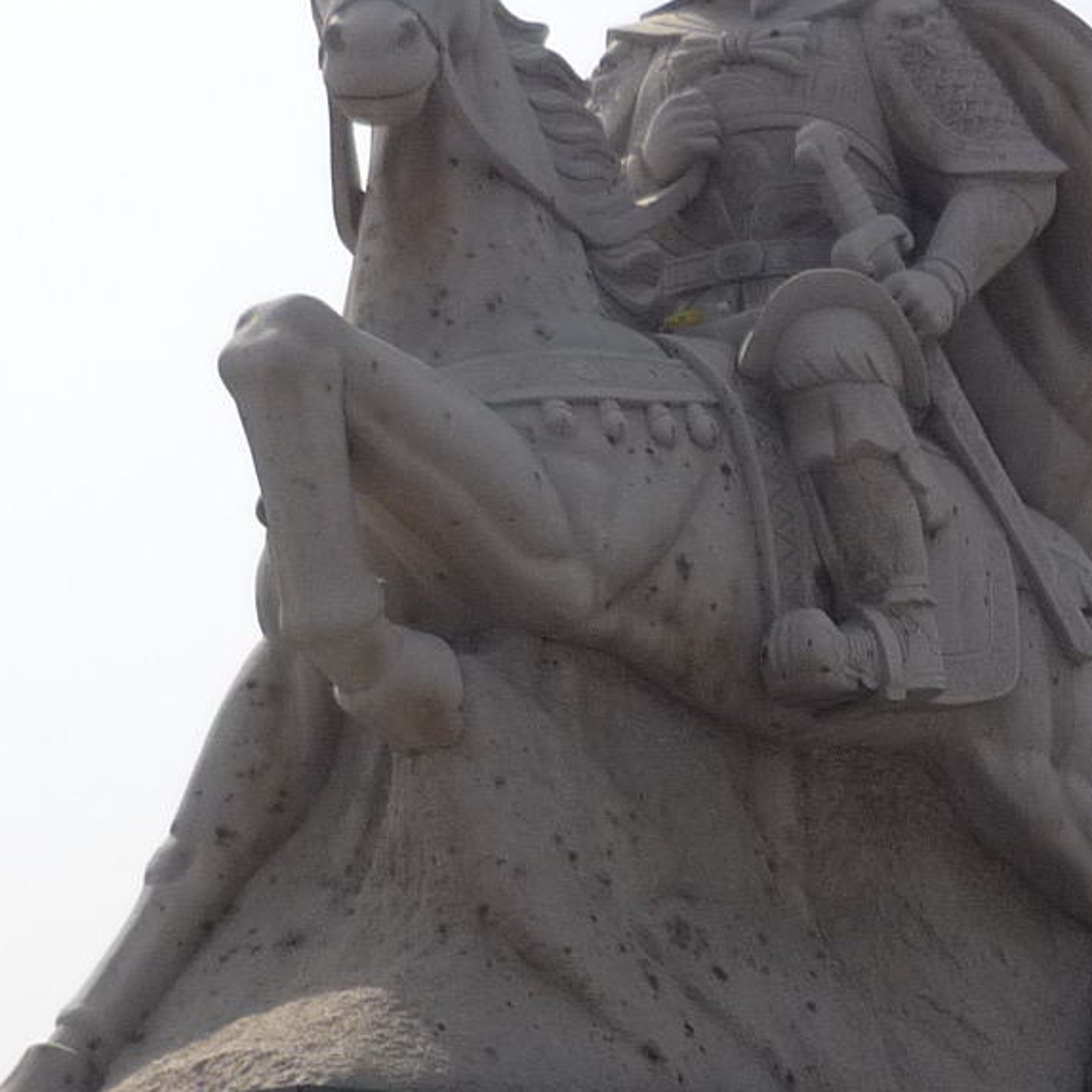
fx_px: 3962
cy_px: 896
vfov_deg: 15.6
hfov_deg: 15.5
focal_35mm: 111
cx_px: 983
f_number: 8
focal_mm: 5.5
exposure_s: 1/250
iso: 100
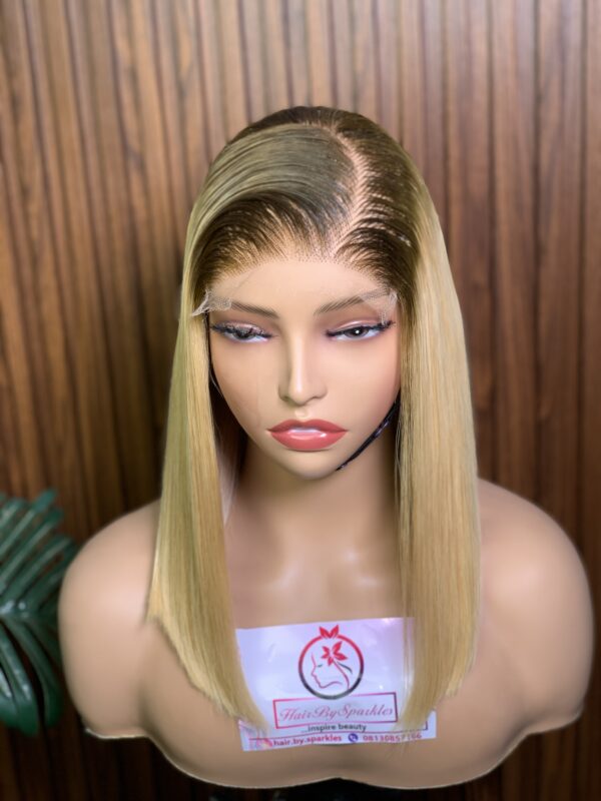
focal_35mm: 52
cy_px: 400
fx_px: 1204
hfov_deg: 28.0
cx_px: 300
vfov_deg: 36.8
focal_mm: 6
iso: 25
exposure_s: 1/100
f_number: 2.4
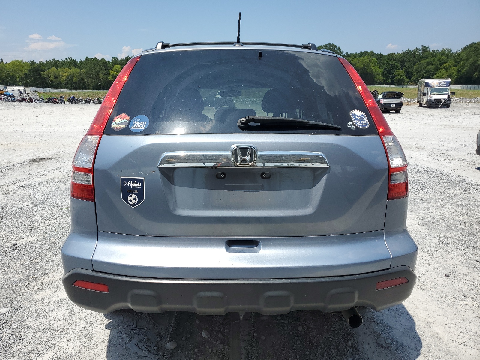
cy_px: 180
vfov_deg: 53.1
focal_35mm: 26
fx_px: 361
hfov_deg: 67.3
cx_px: 240
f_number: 1.5
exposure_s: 1/3333
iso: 50
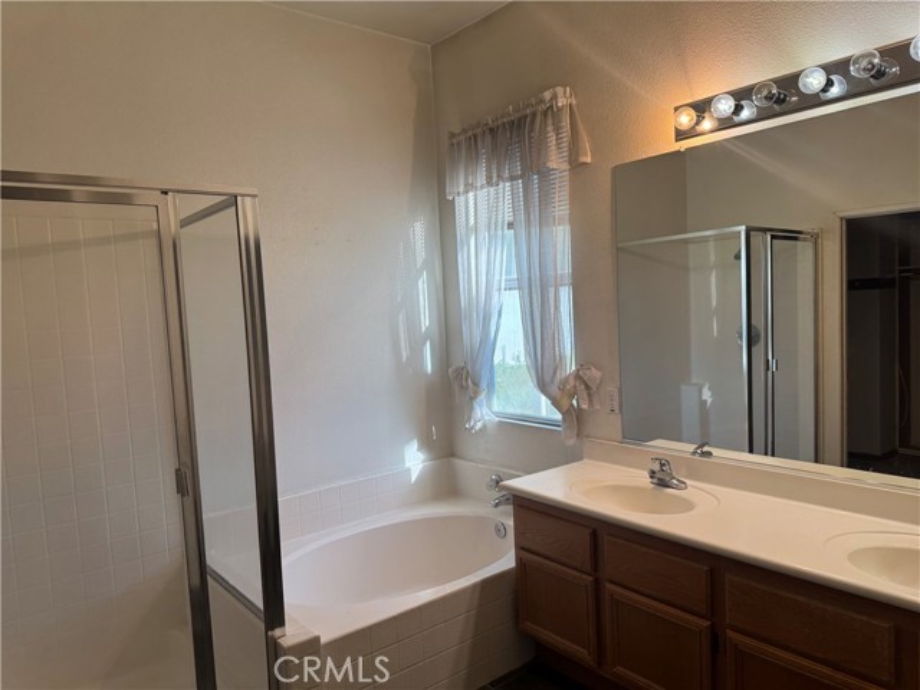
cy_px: 345
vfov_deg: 56.8
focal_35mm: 24
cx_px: 460
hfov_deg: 71.6
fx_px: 638
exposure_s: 1/120
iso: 160
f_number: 1.78
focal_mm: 6.76
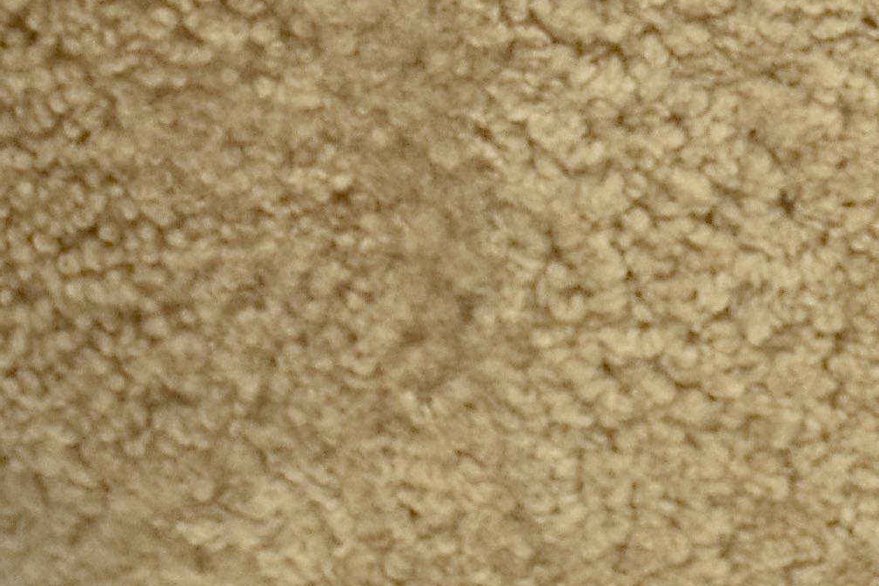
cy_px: 142
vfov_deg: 3.0
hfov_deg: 4.5
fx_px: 11131
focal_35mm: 456
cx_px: 1344
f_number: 4.8
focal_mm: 52
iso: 400
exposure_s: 1/250
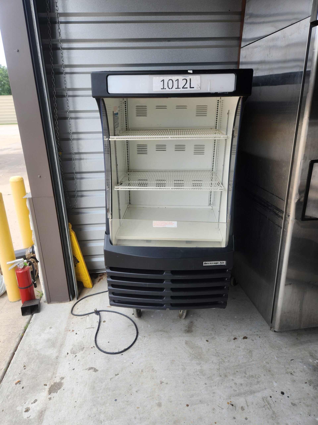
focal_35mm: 23
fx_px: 282
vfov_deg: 73.9
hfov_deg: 58.9
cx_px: 159
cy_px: 212
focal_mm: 5.4
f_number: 1.8
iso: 20
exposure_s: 1/310
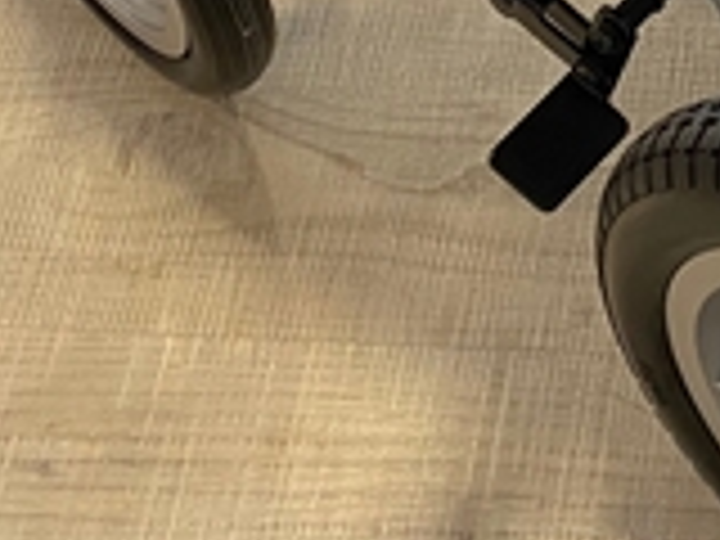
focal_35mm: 130
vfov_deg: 11.0
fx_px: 2704
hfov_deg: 14.6
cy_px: -266
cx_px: 904
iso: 200
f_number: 1.8
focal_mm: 4.25
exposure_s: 1/50
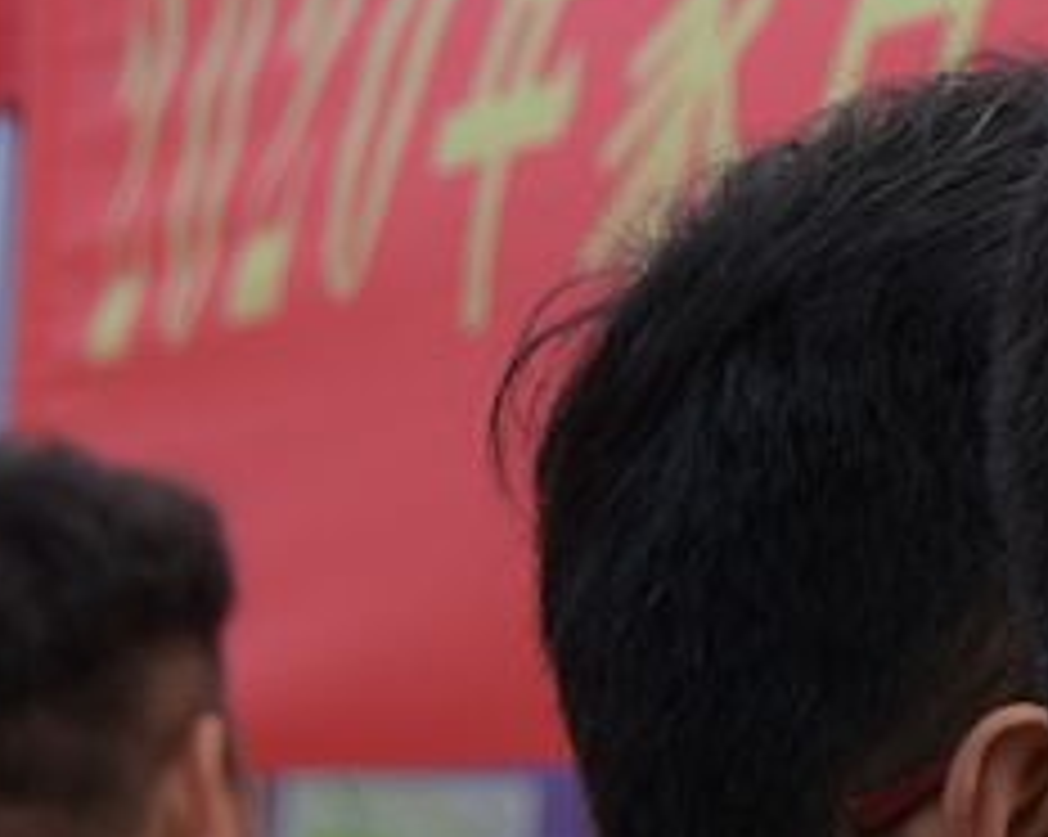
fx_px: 11250
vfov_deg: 4.3
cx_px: 2627
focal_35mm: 363
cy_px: 72
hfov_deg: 5.2
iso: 125
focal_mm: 50
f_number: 6.3
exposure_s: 1/160
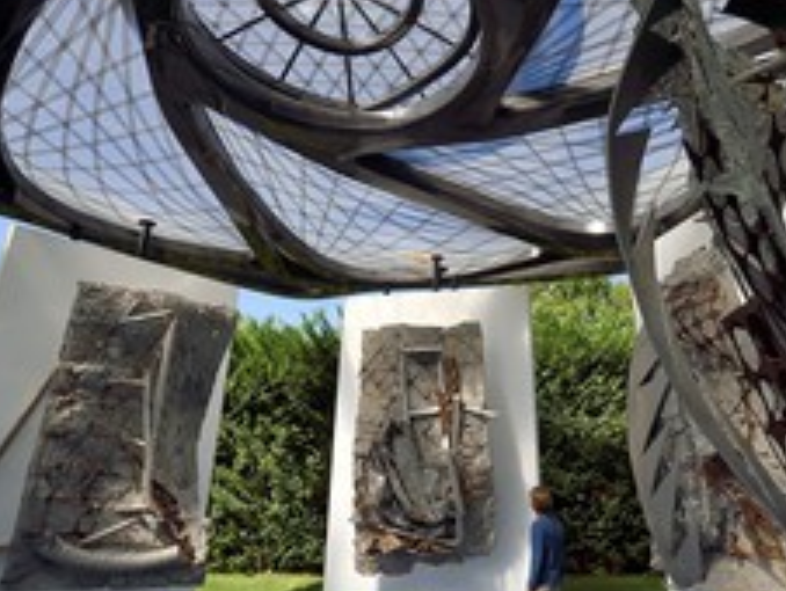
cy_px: 264
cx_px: 445
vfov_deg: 54.9
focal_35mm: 25
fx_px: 568
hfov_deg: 69.0
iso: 200
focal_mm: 14
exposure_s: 1/160
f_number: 11
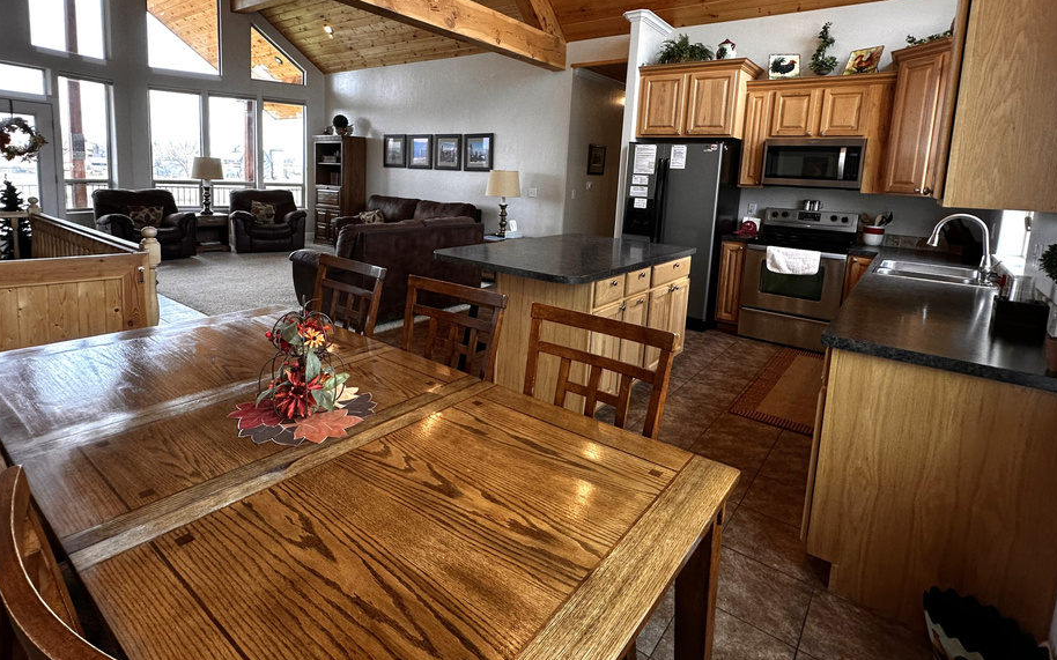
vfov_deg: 61.1
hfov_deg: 87.8
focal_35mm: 19
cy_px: 237
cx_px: 488
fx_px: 547
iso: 160
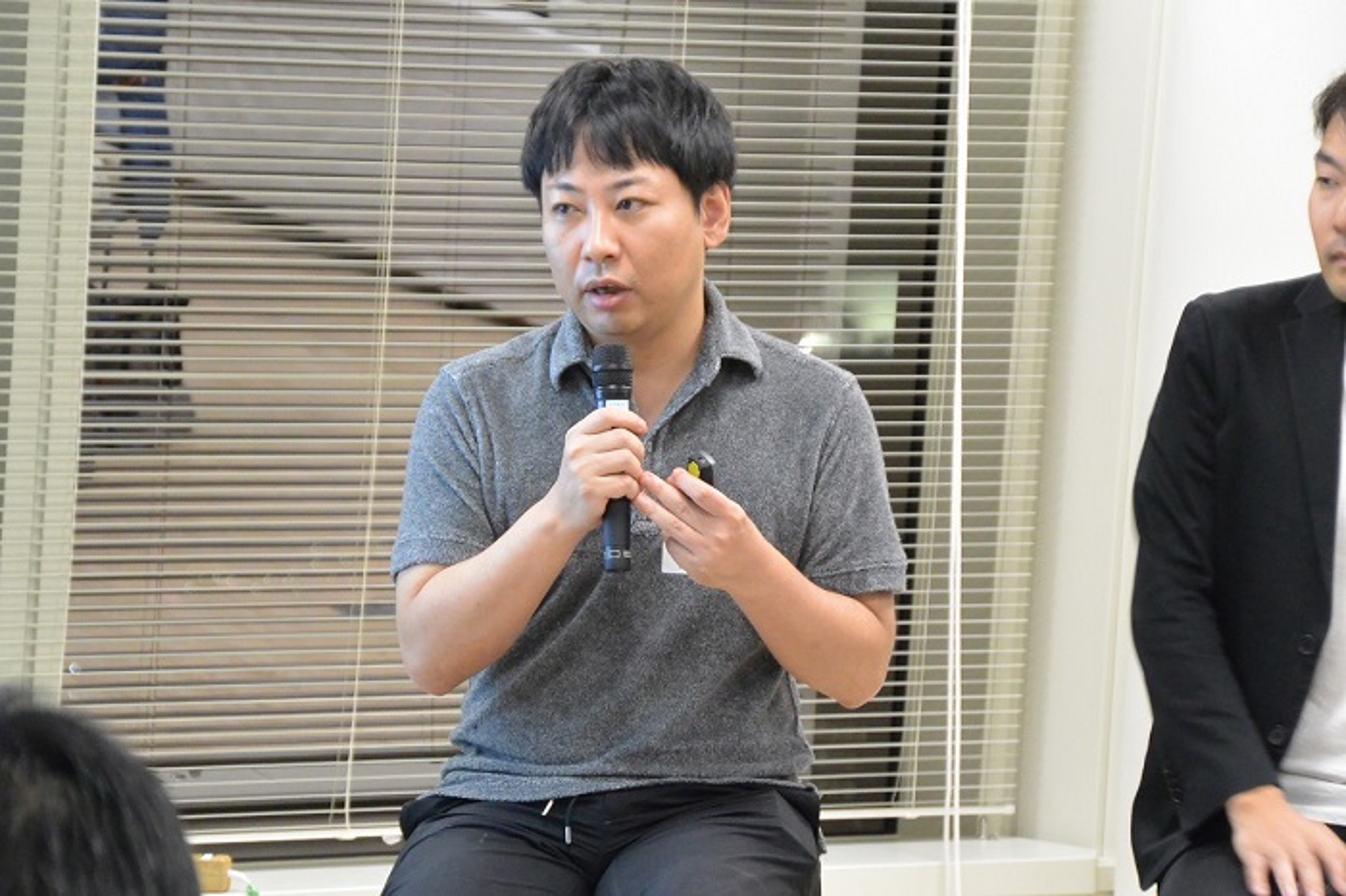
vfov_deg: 7.1
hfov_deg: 10.6
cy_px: 448
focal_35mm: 194
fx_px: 7250
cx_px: 673
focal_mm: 72.2
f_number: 5.6
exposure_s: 1/30
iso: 1800
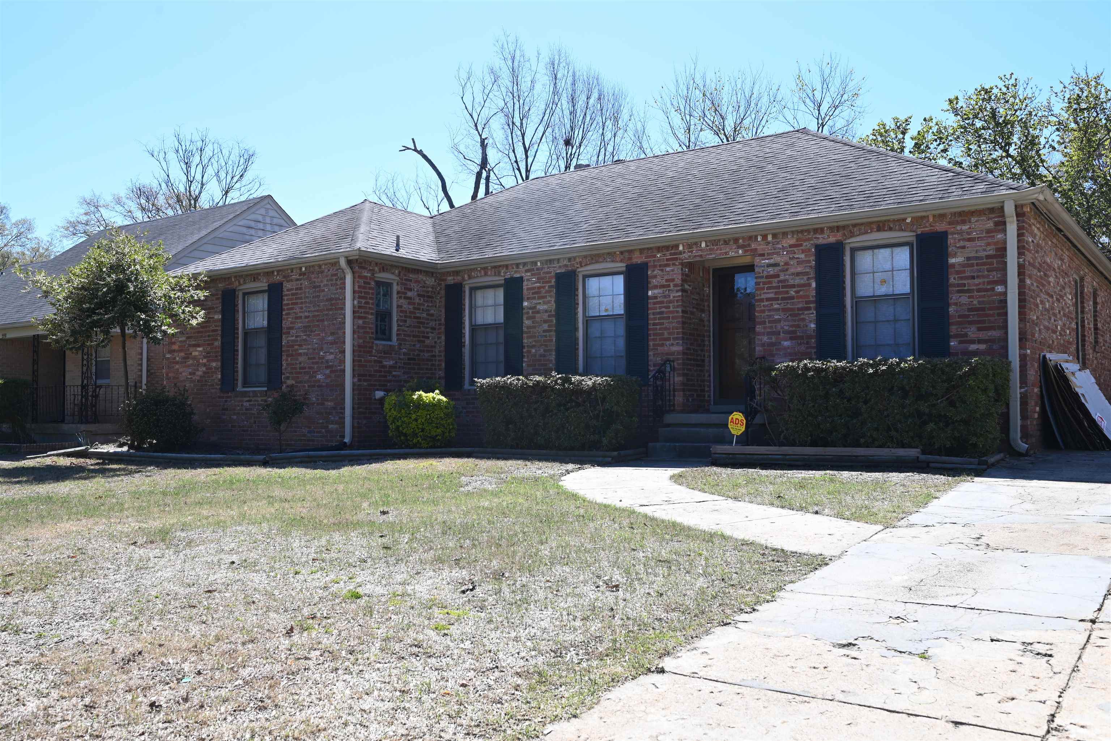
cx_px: 556
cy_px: 370
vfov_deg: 43.6
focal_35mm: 30
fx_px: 926
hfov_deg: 61.9
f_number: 9
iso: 100
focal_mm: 30
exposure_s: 1/100
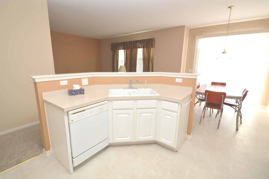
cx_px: 129
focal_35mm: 16
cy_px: 90
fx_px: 119
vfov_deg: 73.6
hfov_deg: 96.7
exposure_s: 1/100
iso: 400
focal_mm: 10
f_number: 5
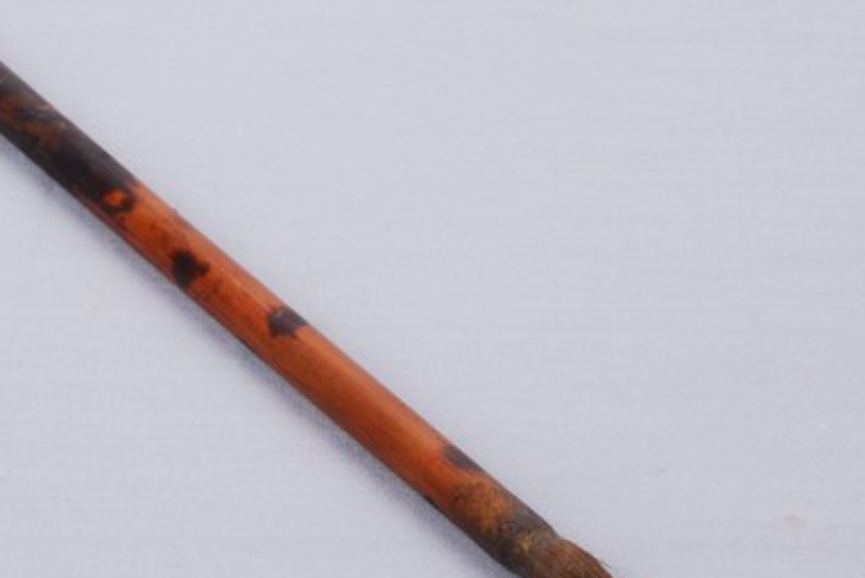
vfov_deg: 7.8
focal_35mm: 176
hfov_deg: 11.7
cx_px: 249
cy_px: 333
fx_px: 4230
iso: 100
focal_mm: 70
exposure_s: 1/80
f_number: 20
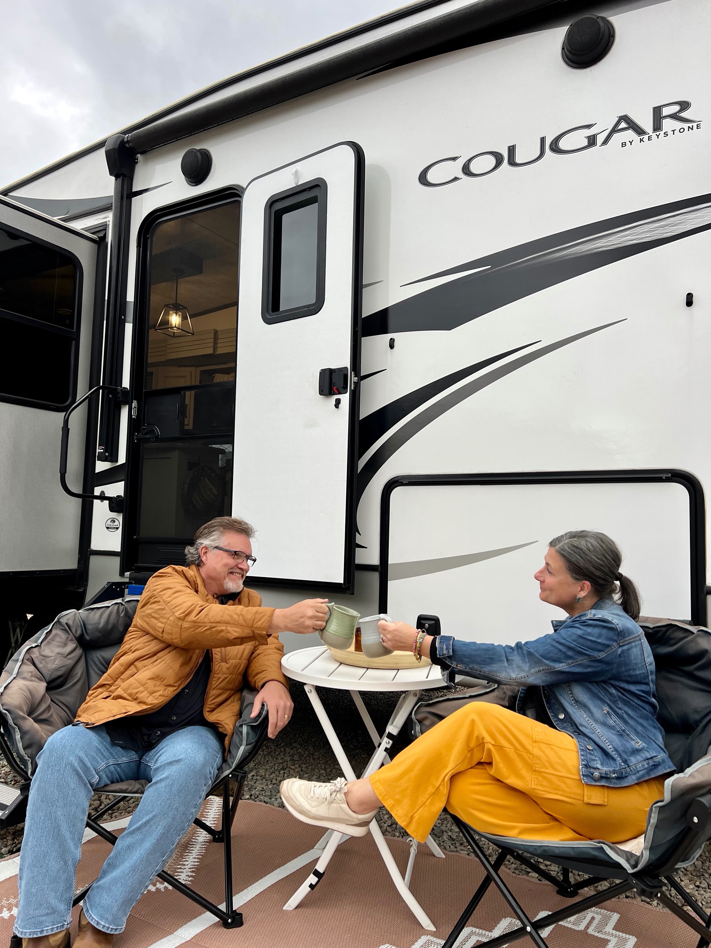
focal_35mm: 26
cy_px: 474
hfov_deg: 53.1
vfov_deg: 67.3
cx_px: 356
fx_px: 712
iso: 100
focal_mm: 5.7
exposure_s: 1/121
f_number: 1.5
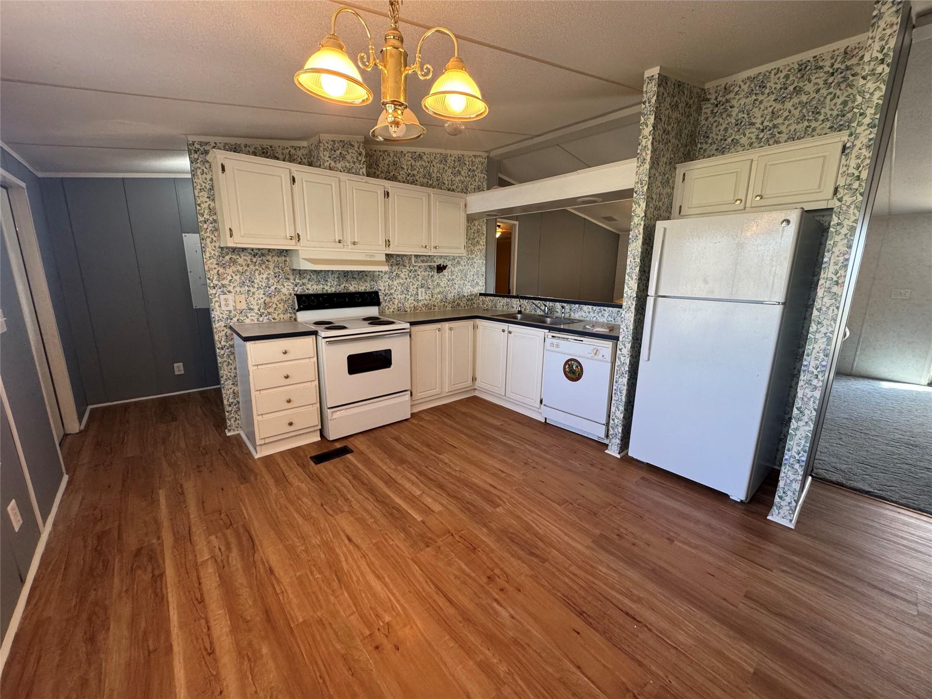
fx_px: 377
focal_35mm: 14
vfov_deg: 85.7
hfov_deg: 102.1
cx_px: 466
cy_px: 350
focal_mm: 2.22
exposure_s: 1/120
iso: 250
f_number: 2.2
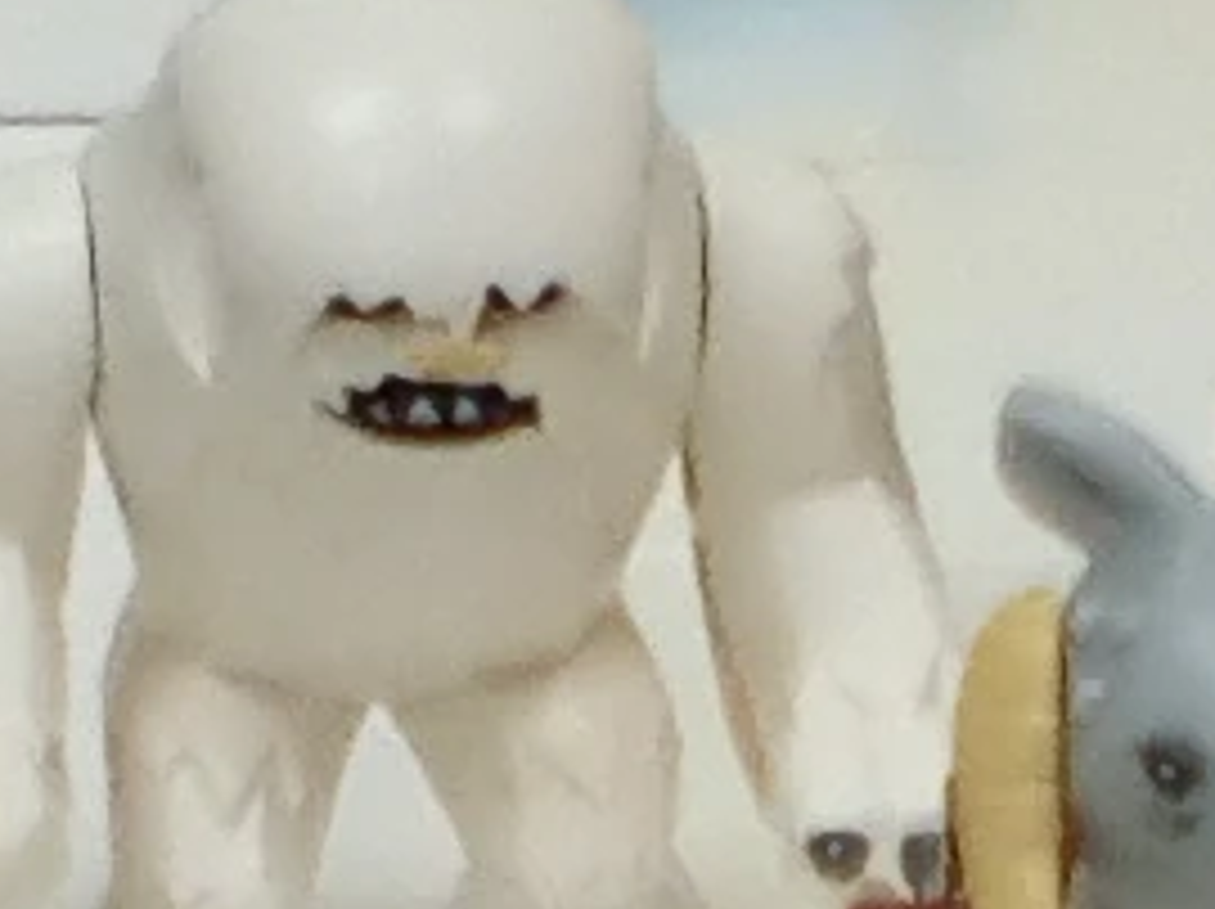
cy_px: 1490
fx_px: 6453
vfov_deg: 7.9
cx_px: 738
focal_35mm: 184
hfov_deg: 10.8
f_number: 2.4
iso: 145
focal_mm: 2.38
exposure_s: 1/60
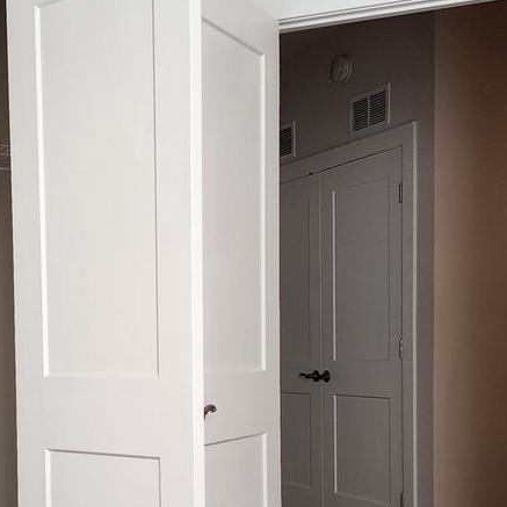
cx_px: 106
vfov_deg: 25.4
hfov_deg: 25.3
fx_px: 1110
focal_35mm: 67
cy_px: 393
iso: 200
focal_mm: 6.4
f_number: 1.8
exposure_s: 1/180
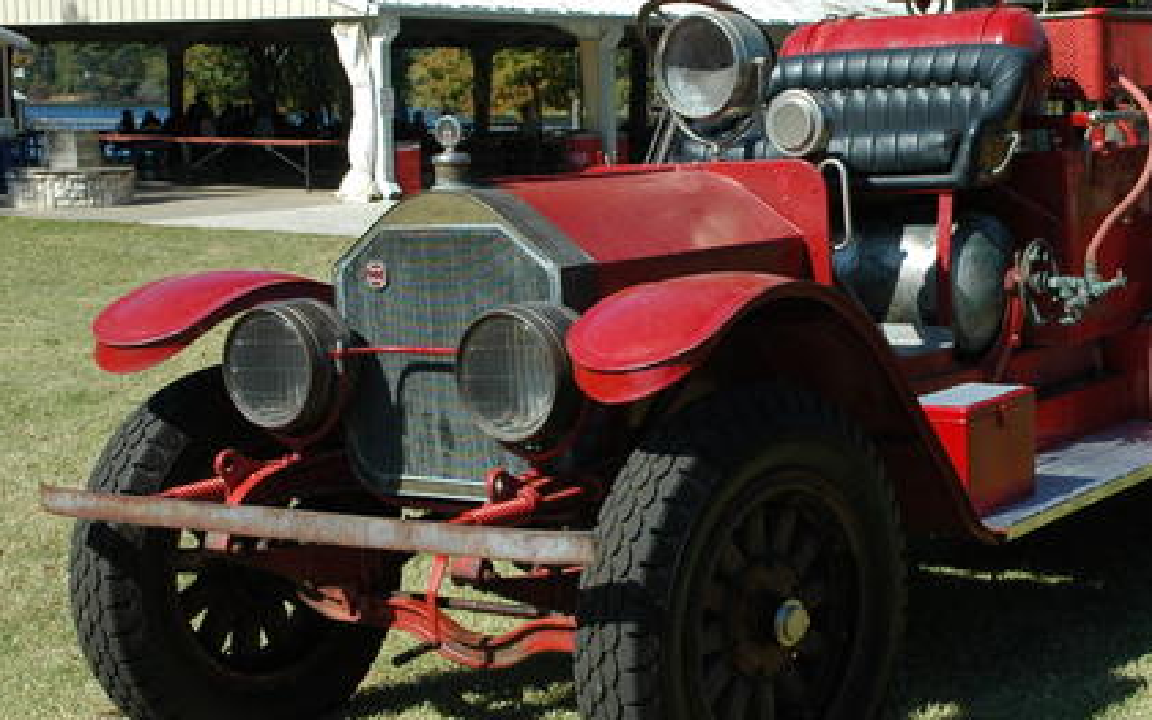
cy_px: 339
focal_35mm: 63
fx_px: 1971
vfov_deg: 20.7
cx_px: 777
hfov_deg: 32.3
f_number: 11
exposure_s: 1/400
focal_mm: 27
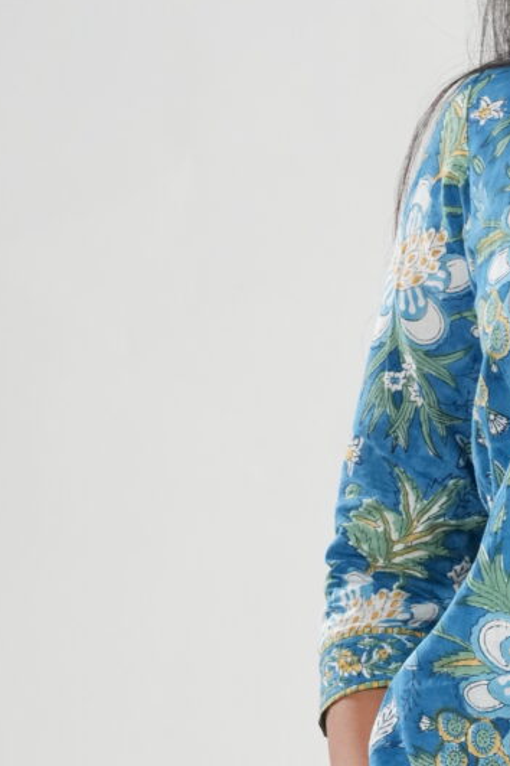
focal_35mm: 352
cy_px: 1101
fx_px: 7479
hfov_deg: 3.9
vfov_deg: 5.8
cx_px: 747
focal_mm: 73
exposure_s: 1/250
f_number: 5
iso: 1600
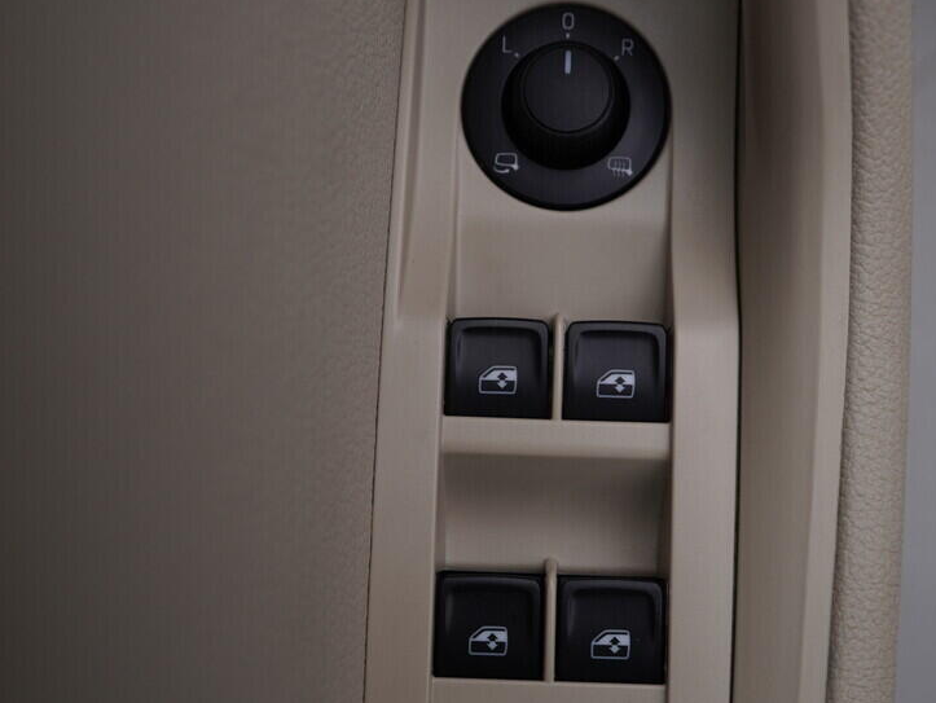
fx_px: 1326
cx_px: 528
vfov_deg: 29.7
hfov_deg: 38.8
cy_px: 405
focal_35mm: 49
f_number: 4
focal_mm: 24
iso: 125
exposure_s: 1/80
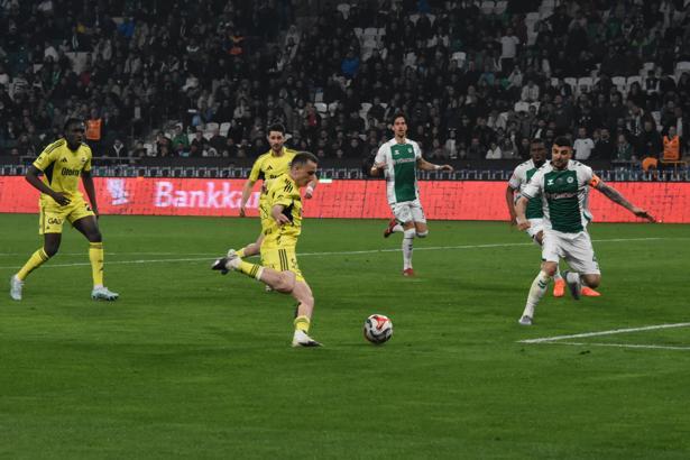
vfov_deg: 7.9
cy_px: 230
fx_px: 3335
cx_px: 345
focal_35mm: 174
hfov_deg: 11.8
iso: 3200
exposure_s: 1/800
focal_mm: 116
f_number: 5.6
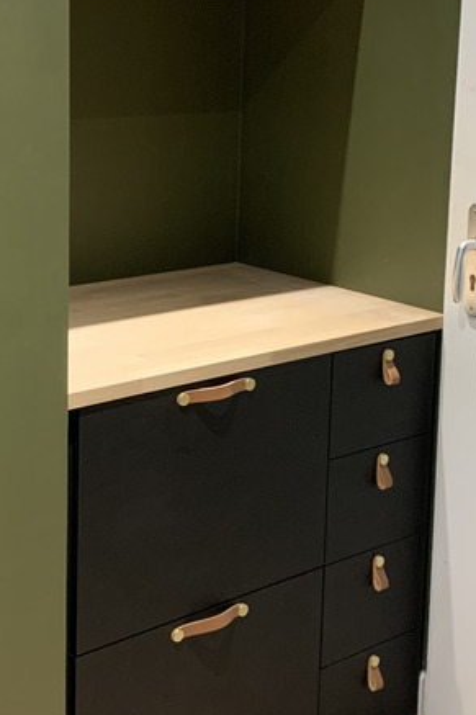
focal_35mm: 66
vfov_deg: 30.3
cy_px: 245
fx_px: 1310
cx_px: 247
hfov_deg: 20.6
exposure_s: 1/33
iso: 250
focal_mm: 4.25
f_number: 1.8
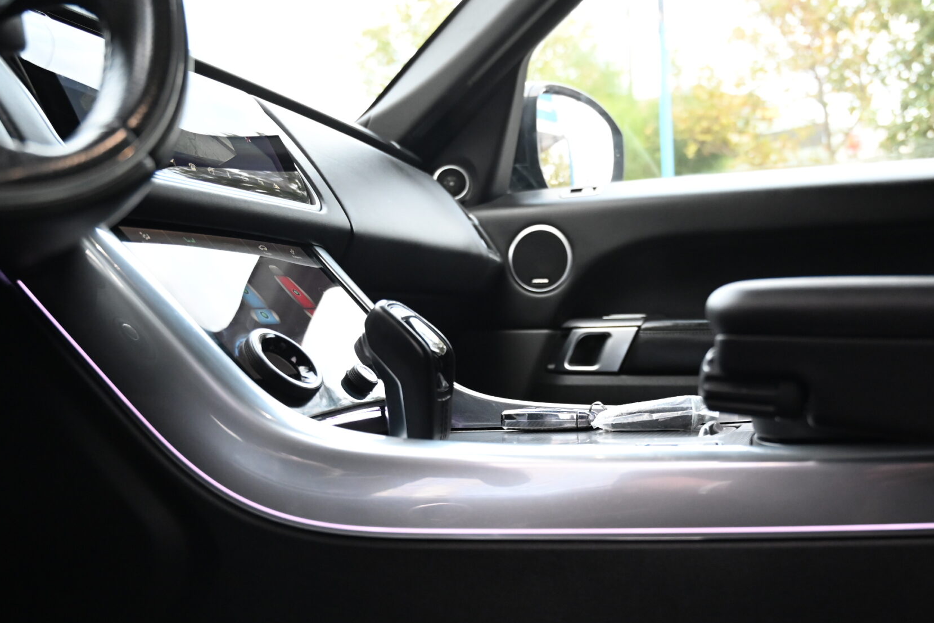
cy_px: 454
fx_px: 960
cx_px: 558
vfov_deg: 35.3
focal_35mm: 37
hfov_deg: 51.6
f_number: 4
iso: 2800
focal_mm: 24
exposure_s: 1/125
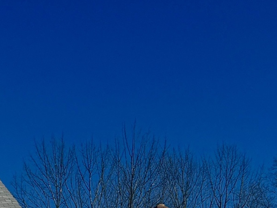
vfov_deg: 10.8
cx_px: 73
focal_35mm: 124
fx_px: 992
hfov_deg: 15.8
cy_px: 431
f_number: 1.78
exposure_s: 1/12346
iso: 64
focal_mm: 6.76
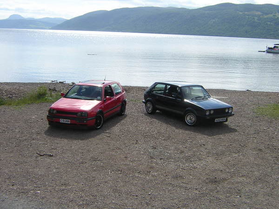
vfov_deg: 30.9
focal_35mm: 47
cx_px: 140
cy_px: 104
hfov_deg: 40.4
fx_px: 379
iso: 100
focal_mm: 6.1
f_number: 5.8
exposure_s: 1/282
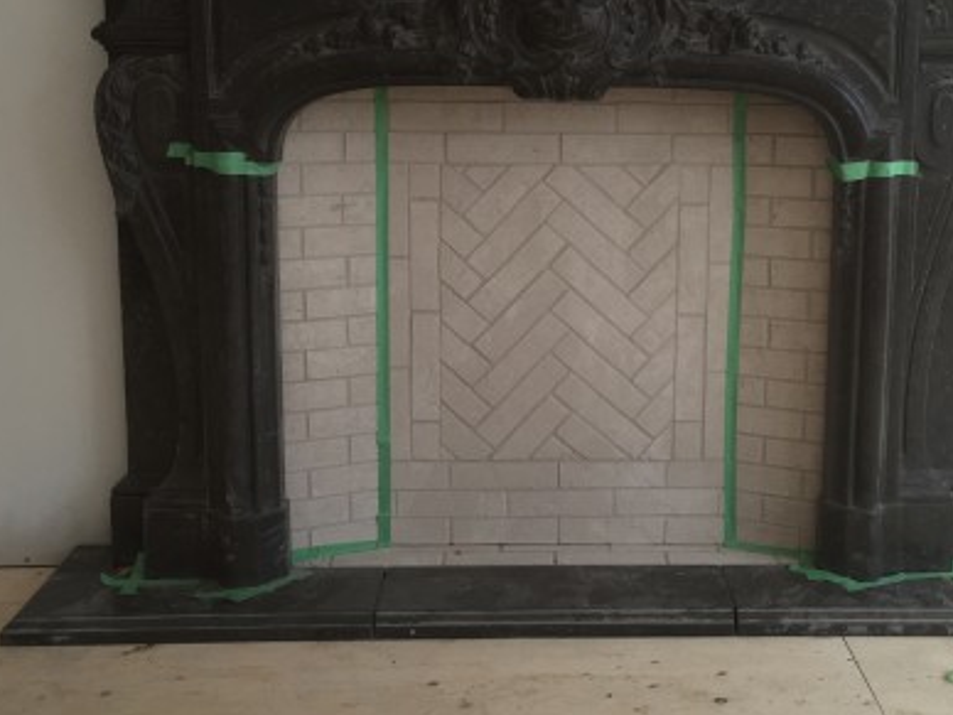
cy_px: 267
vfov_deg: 31.4
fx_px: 1266
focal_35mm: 46
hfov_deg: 41.0
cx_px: 581
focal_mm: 4.15
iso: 50
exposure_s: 1/120
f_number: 2.2
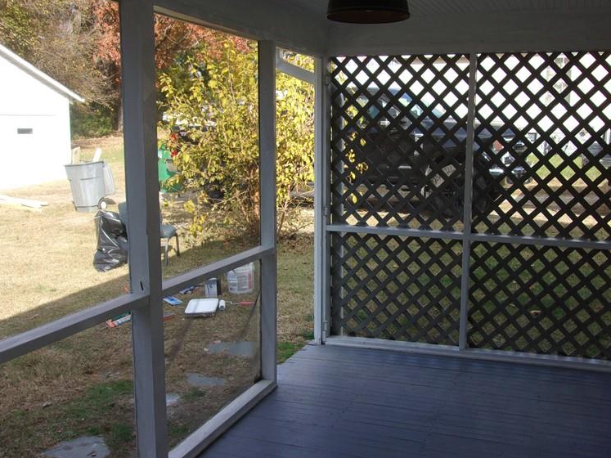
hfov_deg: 50.0
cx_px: 341
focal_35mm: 37
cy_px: 236
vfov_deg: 38.7
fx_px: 653
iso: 80
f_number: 3
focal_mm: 4.9
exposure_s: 1/300
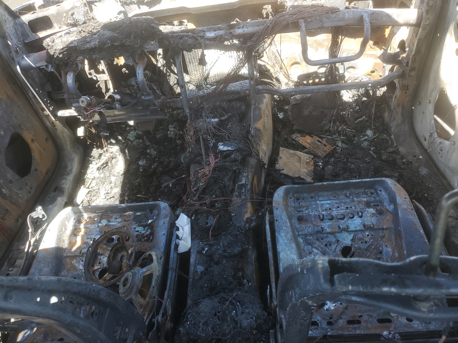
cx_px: 229
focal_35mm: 26
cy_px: 172
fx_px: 344
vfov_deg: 53.1
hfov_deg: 67.3
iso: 50
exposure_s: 1/227
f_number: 1.5
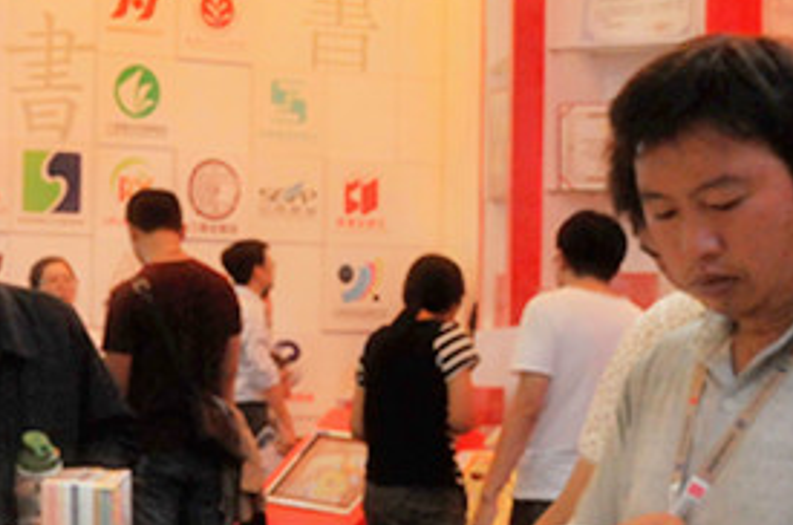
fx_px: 2374
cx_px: 69
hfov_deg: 18.6
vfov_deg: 12.6
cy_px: 287
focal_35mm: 108
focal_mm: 22
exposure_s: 1/400
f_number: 5
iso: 2000
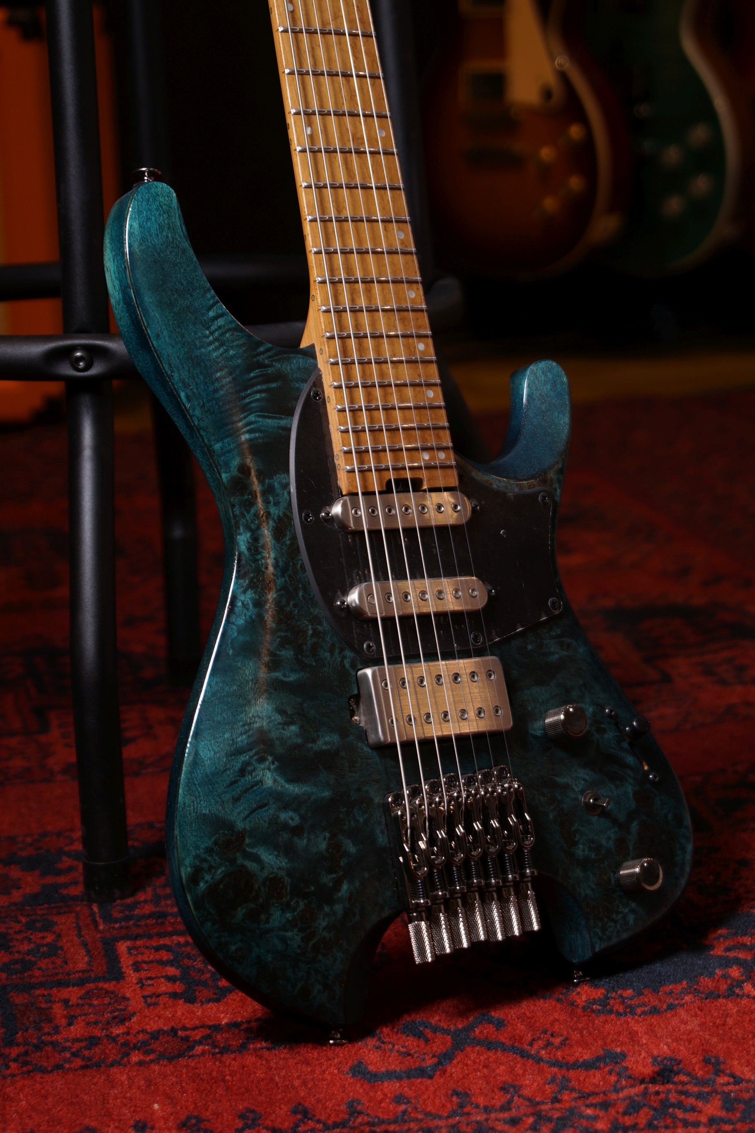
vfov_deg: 22.6
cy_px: 566
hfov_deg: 15.2
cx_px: 378
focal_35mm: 90
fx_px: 2831
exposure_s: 1/20
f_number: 5
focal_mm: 60
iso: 100
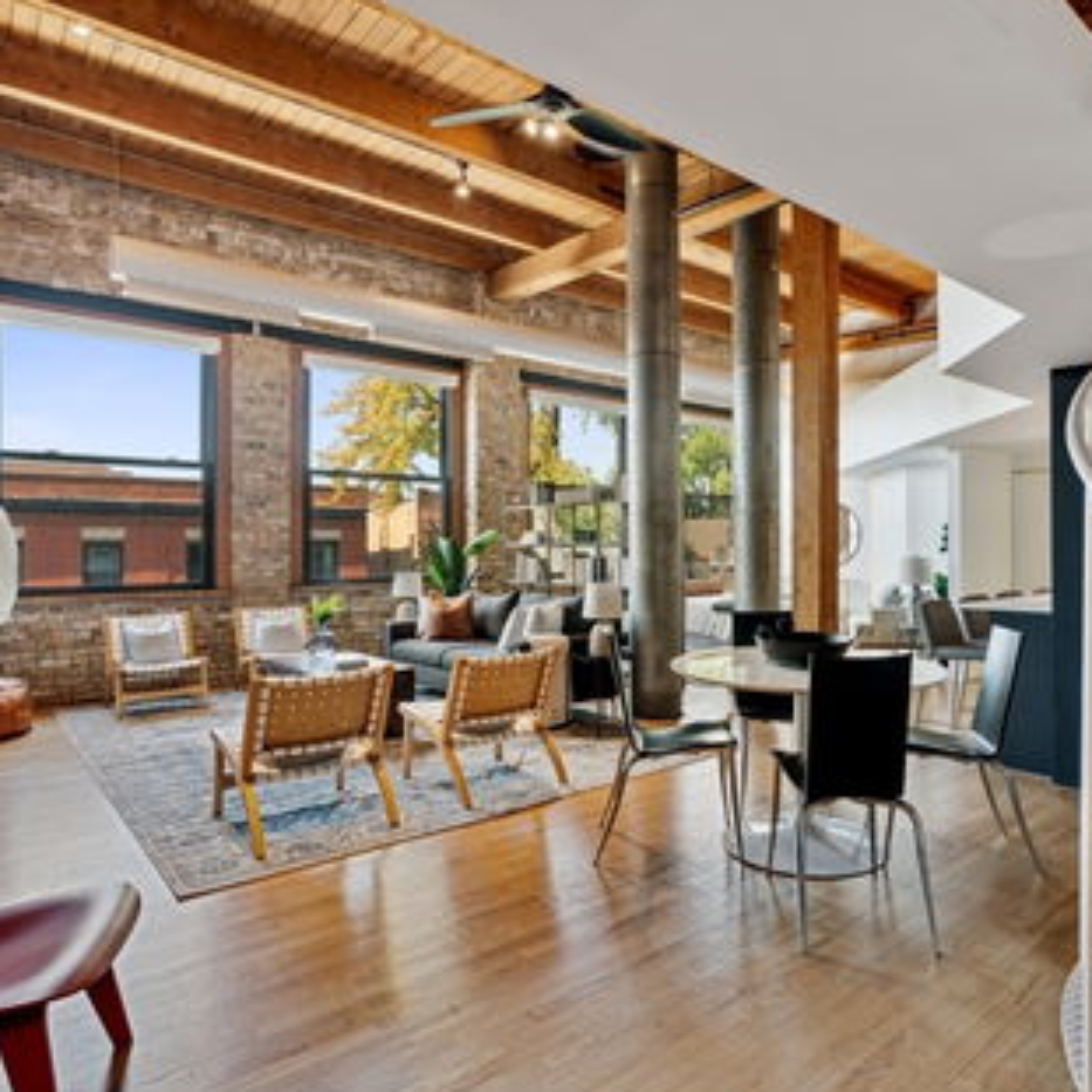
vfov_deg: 72.1
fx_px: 749
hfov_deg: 71.9
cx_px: 611
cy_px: 551
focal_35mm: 21
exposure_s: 1/13
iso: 320
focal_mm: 16
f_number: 8
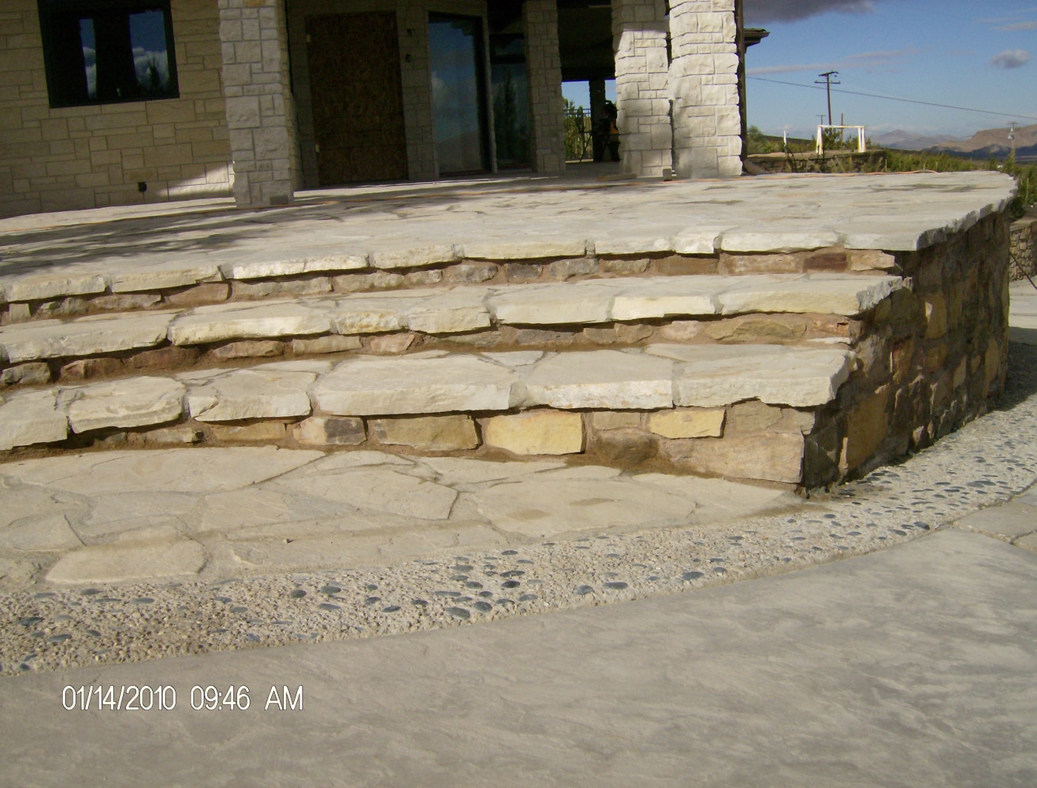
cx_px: 518
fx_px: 1084
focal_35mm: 36
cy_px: 394
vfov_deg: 40.0
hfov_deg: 51.1
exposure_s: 1/2000
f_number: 4.7
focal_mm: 6
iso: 100
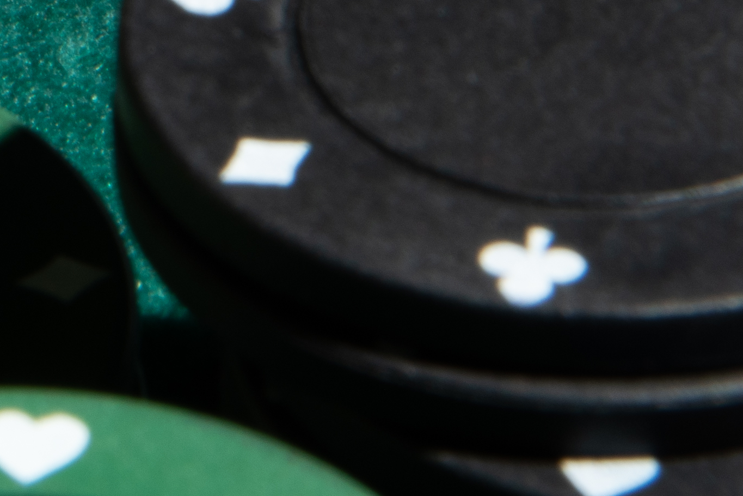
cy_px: -393
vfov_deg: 2.6
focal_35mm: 518
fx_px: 10690
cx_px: -389
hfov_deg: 4.0
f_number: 29
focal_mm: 85
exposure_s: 1/200
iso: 100
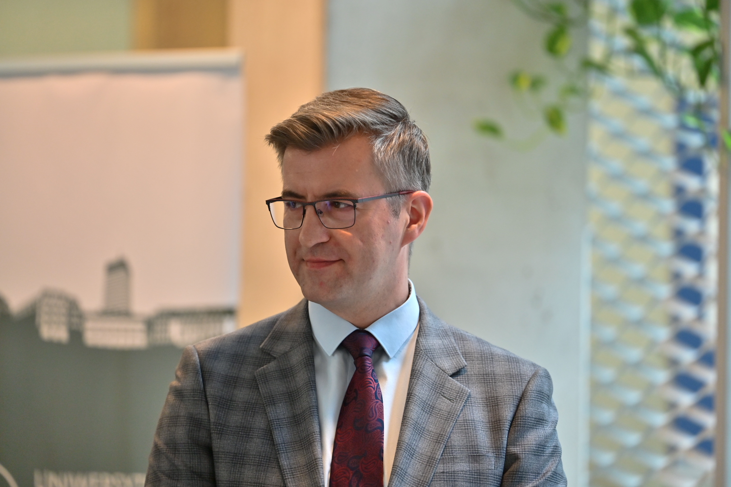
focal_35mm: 180
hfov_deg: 11.4
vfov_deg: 7.6
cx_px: 366
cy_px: 244
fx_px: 3655
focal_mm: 180
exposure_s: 1/250
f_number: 2.8
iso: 500
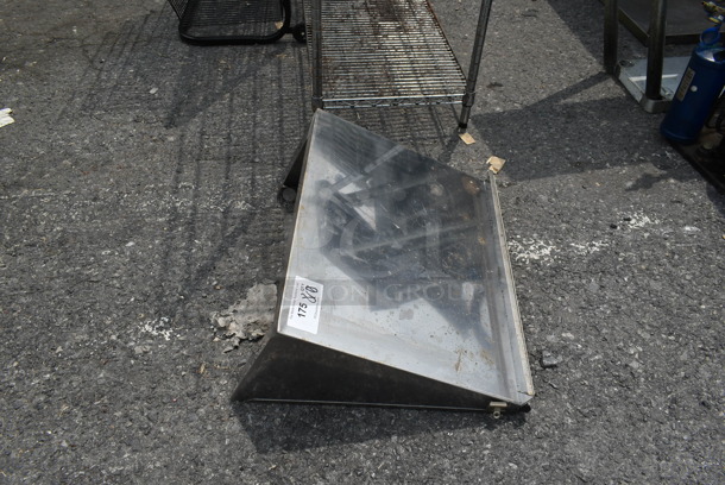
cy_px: 242
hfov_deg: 67.3
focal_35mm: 27
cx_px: 362
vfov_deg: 48.0
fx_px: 544
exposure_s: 1/400
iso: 100
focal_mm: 18
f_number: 10
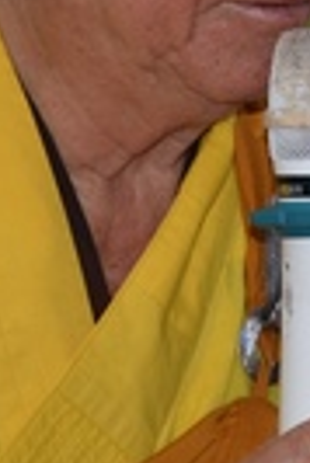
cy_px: 54
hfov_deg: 3.2
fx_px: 5449
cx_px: 474
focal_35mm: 423
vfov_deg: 4.9
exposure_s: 1/80
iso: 640
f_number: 5
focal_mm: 58
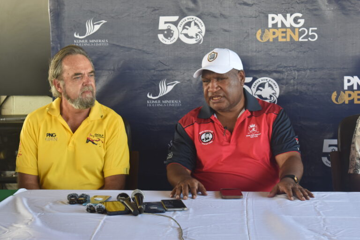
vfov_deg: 16.6
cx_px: 180
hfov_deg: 24.6
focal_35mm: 82
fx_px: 825
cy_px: 120
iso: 400
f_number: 5.6
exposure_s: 1/60
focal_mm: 55
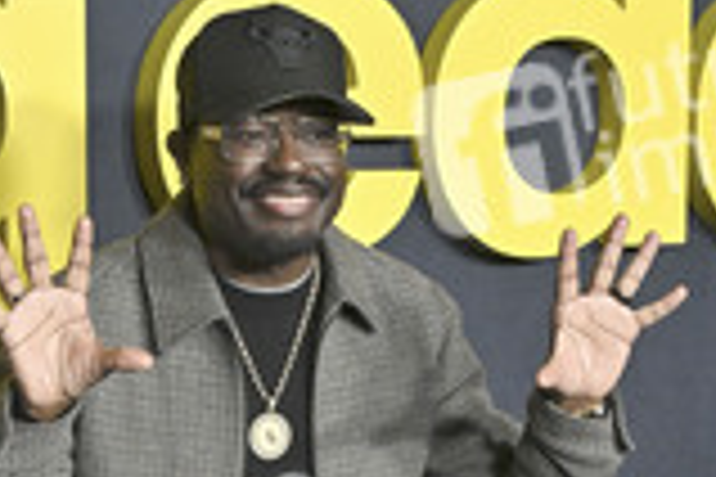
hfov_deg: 15.6
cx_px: 234
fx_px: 2605
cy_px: 806
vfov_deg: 10.0
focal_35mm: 131
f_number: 5.6
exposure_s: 1/320
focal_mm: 52
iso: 2500
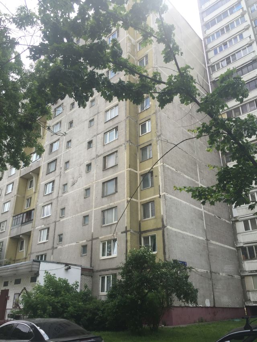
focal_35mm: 29
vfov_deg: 61.7
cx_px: 128
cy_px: 171
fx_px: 287
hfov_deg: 48.2
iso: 32
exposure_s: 1/989
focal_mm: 4.15
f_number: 2.2
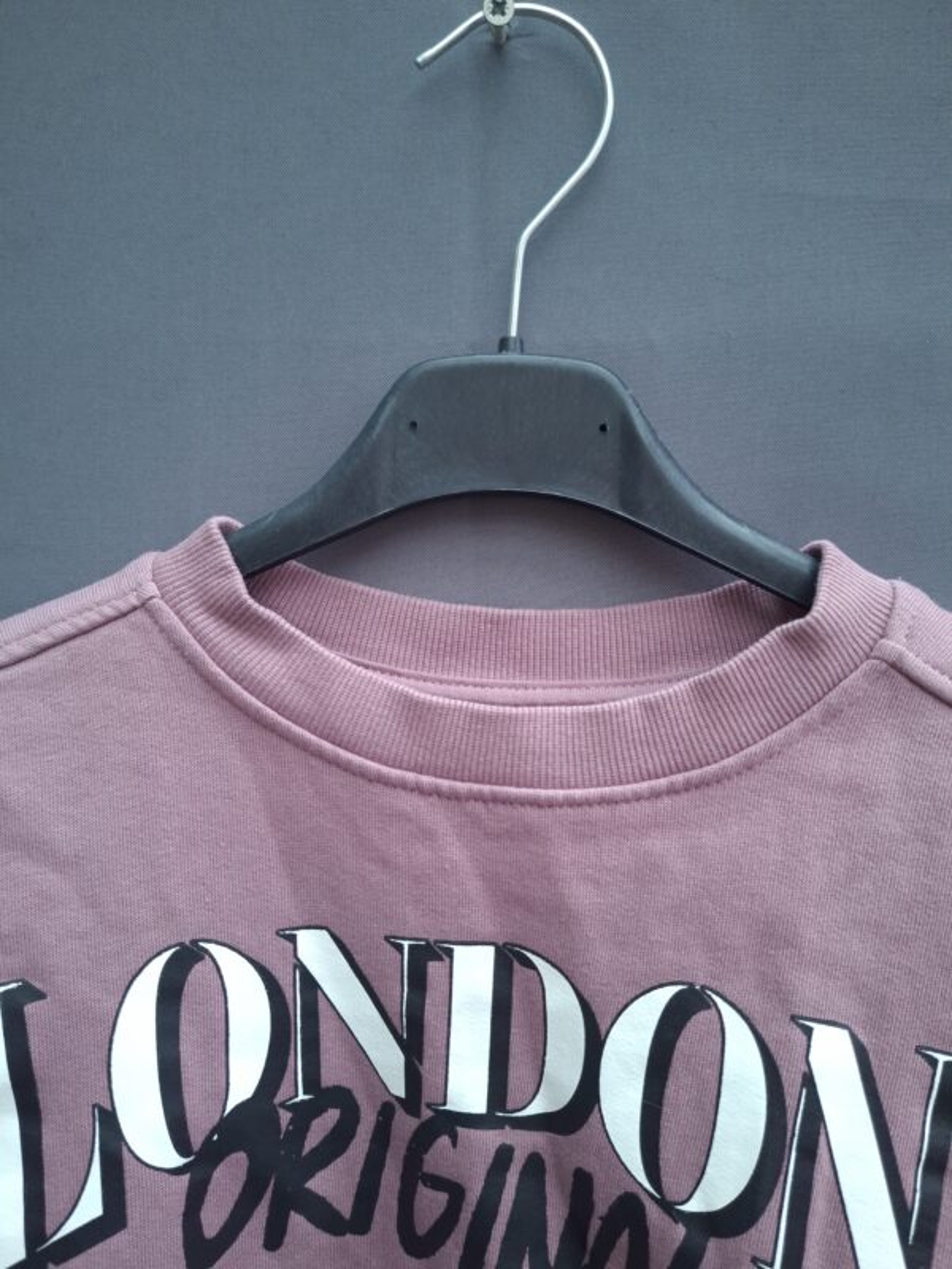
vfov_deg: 73.9
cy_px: 634
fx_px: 843
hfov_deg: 58.9
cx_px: 476
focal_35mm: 23
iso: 320
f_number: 1.8
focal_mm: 5.54
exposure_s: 1/100
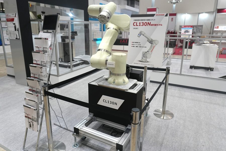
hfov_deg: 73.7
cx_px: 113
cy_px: 76
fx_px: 151
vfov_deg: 53.2
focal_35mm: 24
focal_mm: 16
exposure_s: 1/160
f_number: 4
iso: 500
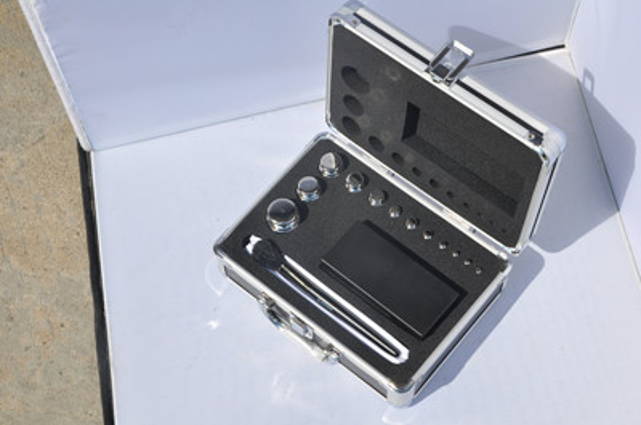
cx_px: 320
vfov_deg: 18.8
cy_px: 212
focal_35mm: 72
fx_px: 1279
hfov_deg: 28.1
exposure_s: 1/200
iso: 200
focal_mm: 48
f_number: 14
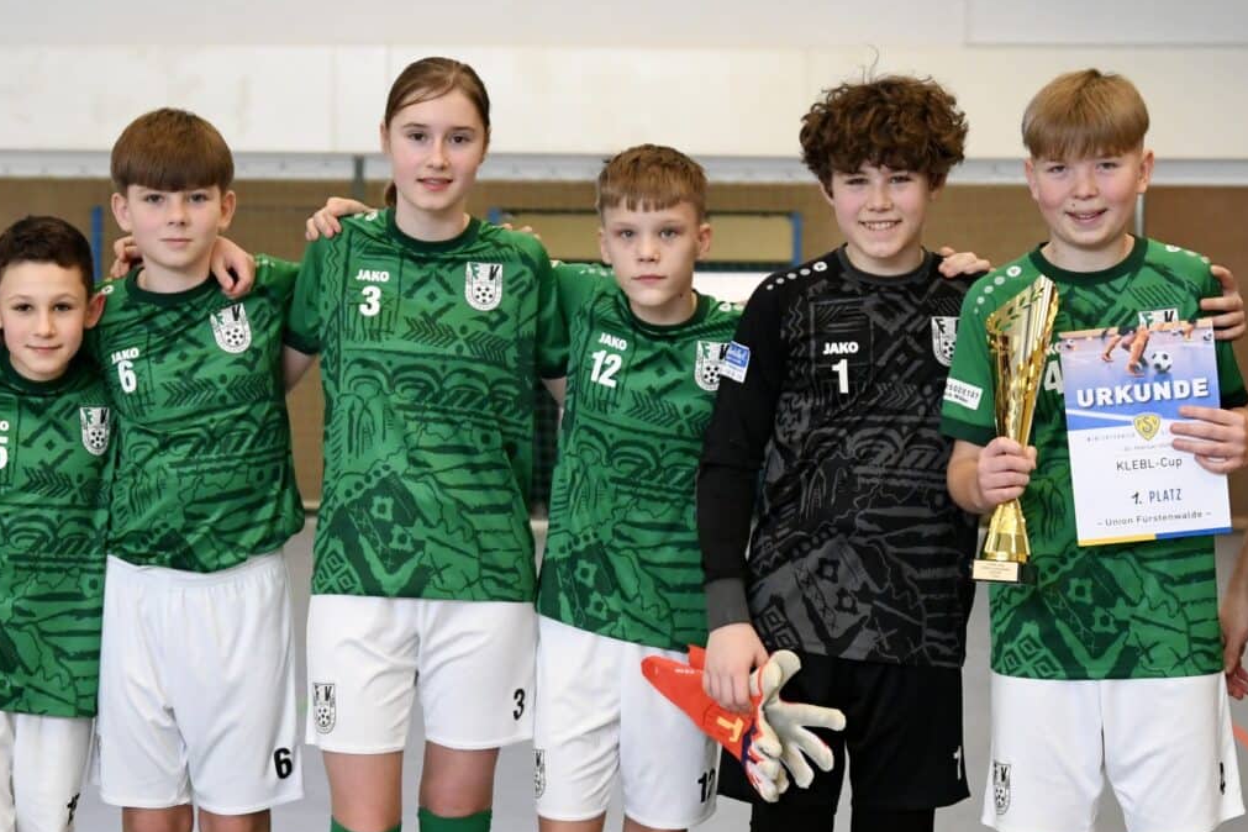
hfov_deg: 26.1
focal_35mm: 77
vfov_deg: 17.6
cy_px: 601
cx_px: 384
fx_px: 2669
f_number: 2.8
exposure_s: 1/640
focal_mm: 38
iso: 2500
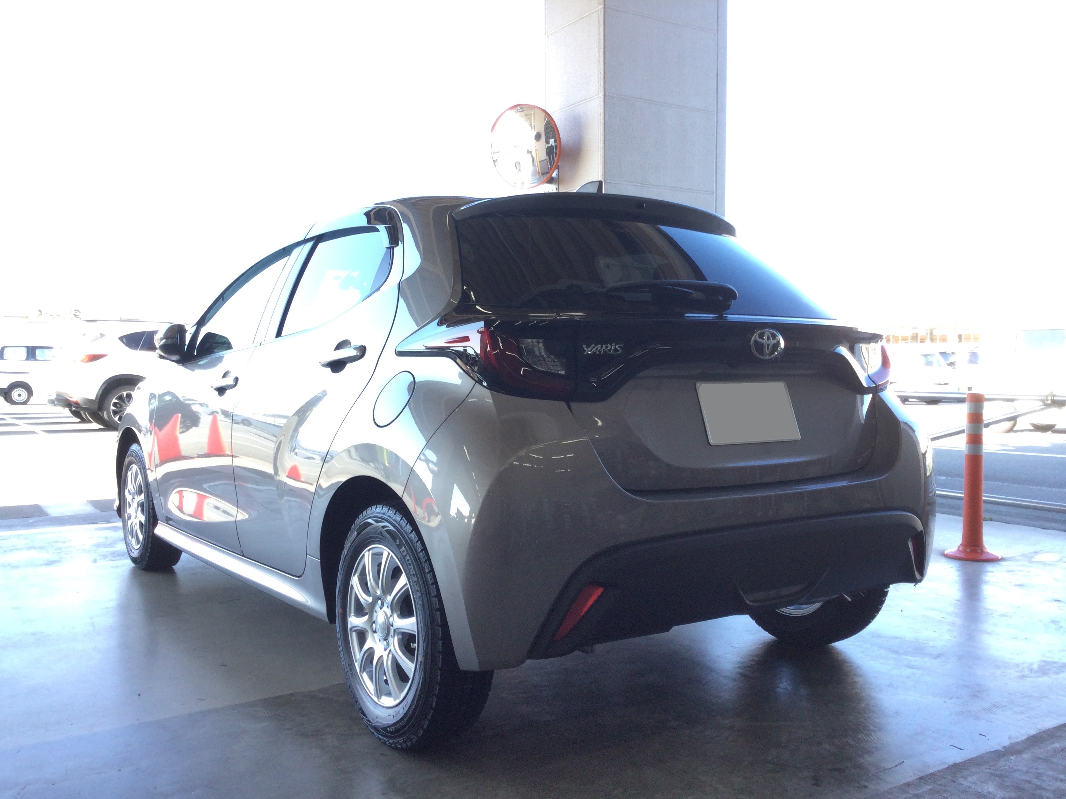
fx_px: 955
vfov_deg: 45.4
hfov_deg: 58.4
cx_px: 533
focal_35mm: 31
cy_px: 400
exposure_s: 1/120
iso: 40
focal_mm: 3.3
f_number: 2.4
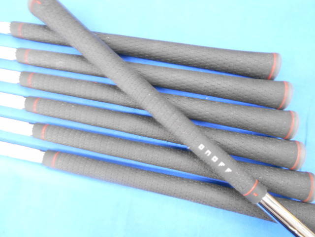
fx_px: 237
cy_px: 118
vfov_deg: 53.1
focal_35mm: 26
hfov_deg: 67.3
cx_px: 158
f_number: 3.2
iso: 400
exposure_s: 1/10
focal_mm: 4.6
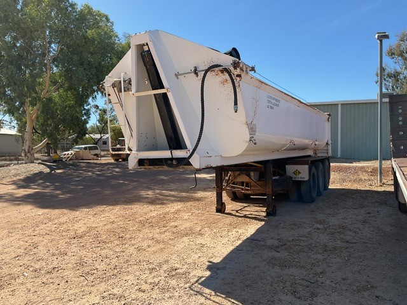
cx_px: 204
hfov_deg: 61.7
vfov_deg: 48.2
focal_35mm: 29
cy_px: 152
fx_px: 341
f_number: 1.8
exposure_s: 1/1730
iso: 16
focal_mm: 3
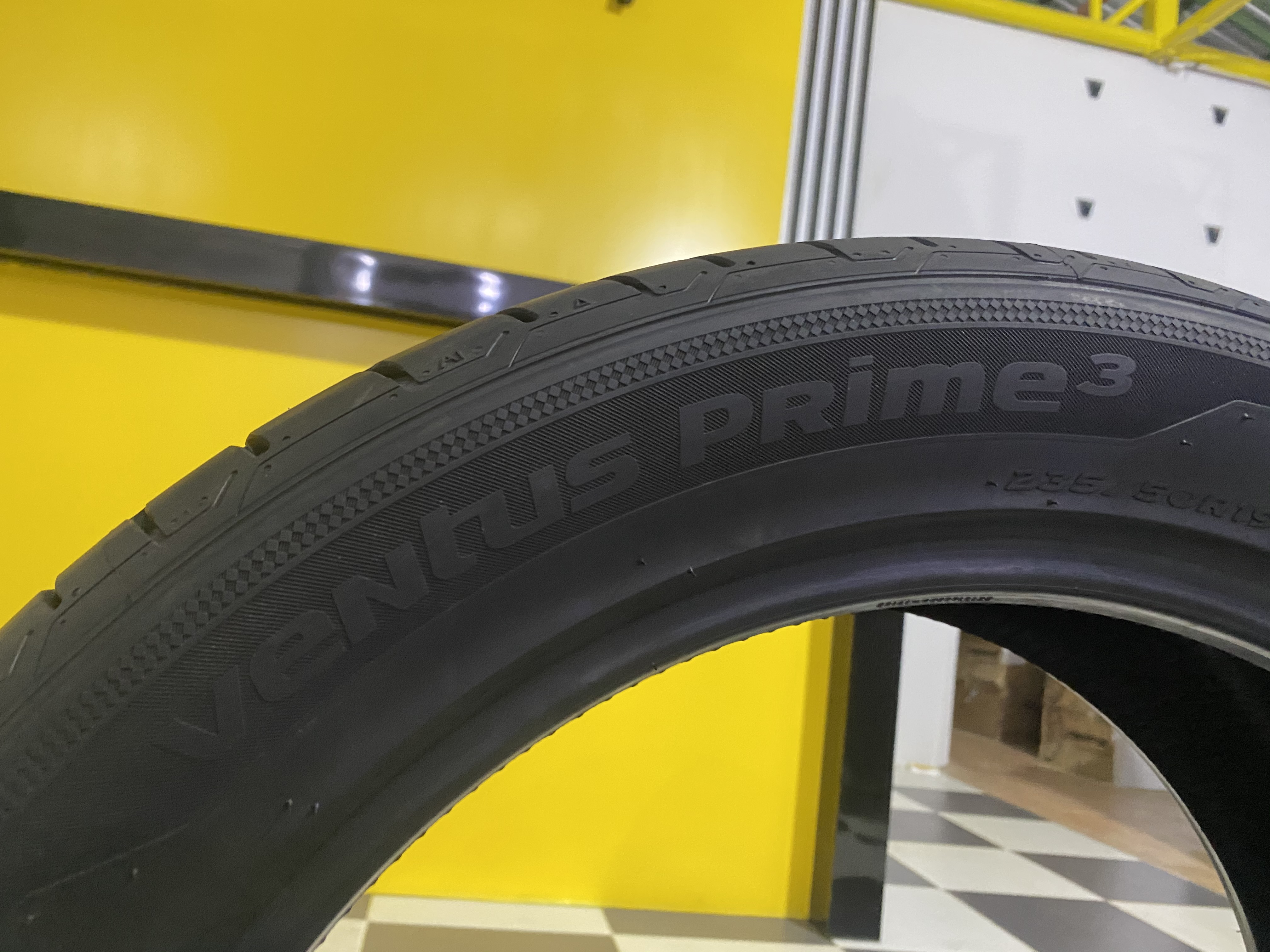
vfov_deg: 53.1
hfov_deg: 67.3
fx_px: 954
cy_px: 476
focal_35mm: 26
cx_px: 635
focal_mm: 4.25
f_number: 1.8
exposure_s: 1/50
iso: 320
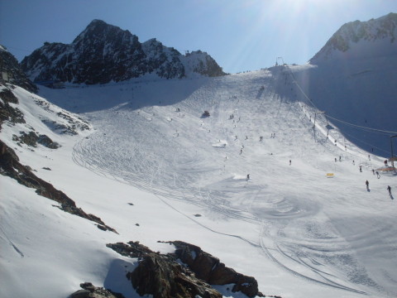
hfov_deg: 49.0
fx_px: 436
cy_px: 149
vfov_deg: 37.7
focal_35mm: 38
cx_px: 198
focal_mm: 6.3
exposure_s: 1/750
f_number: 8.4
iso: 80
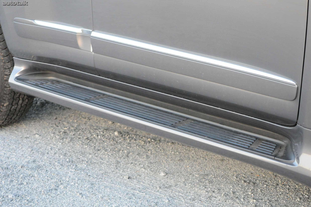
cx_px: 156
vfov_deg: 16.5
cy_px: 104
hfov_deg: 24.6
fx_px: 712
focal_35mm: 82
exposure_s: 1/160
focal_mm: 55
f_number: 6.3
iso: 2000
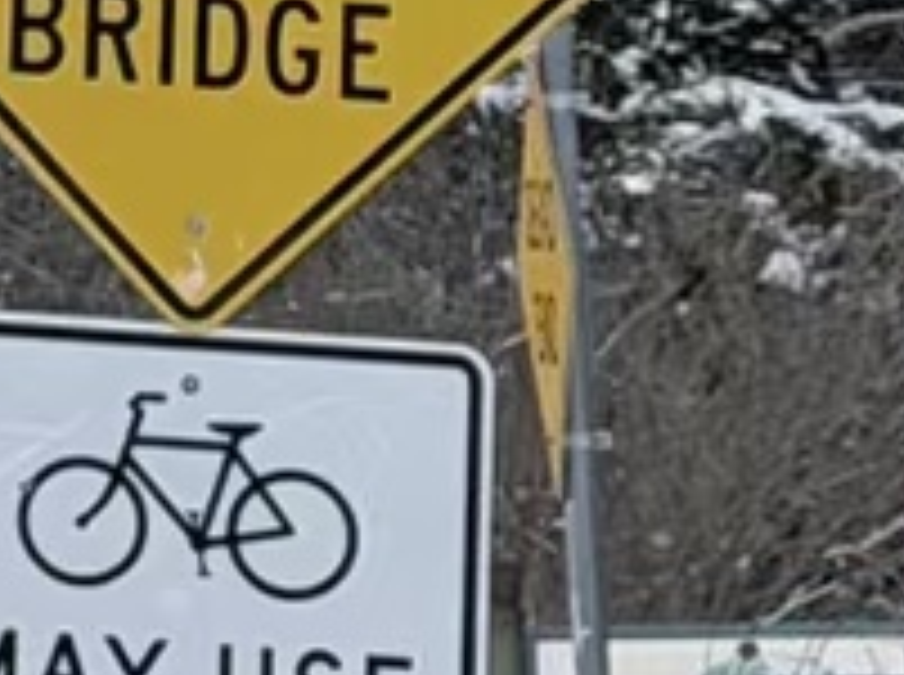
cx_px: -2123
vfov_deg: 3.9
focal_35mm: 383
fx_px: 9984
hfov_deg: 4.9
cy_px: -346
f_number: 1.78
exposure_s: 1/3704
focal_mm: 6.76
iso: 64
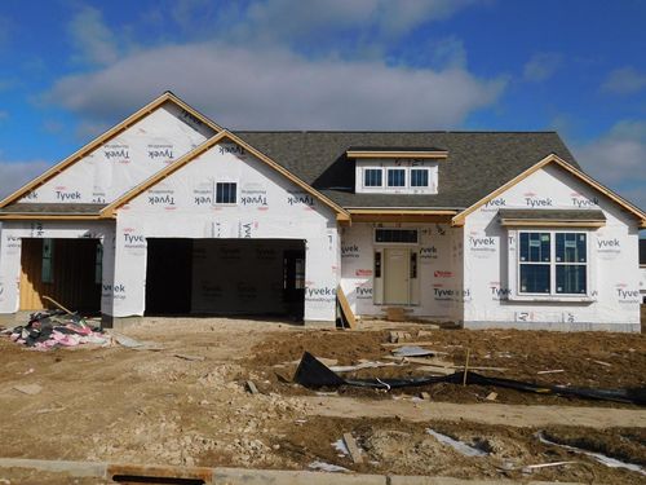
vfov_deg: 39.7
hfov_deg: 51.4
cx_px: 323
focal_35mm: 36
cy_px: 242
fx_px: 672
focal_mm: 6.3
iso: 125
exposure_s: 1/800
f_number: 7
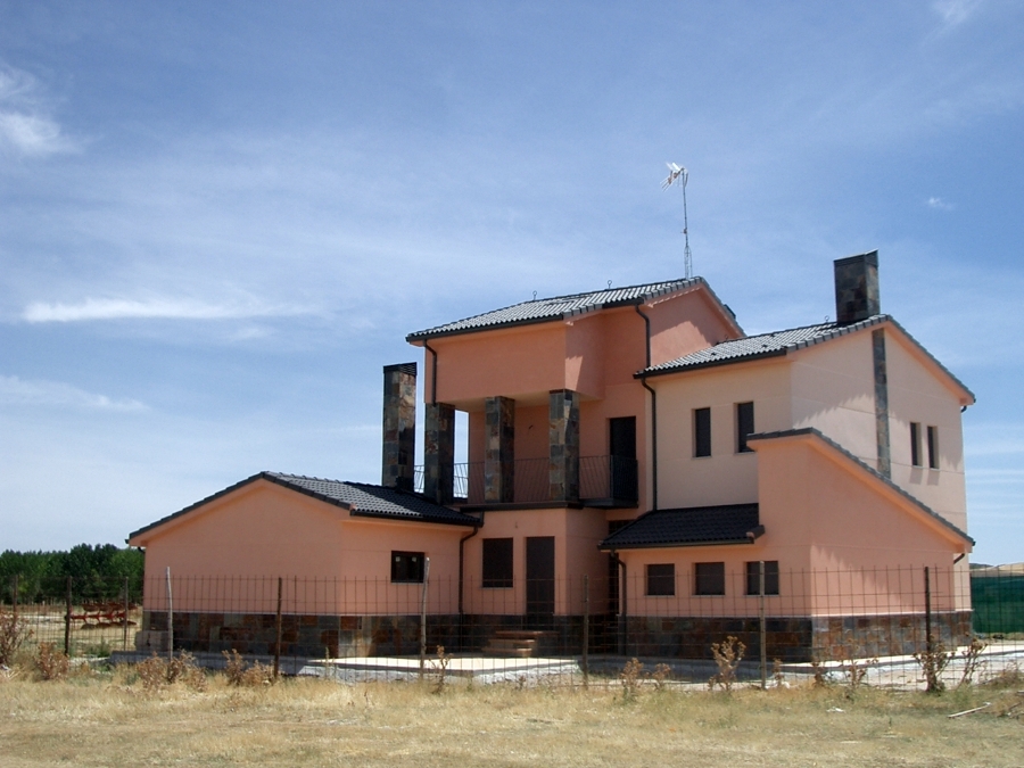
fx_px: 1213
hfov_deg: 45.8
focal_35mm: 41
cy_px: 384
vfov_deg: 35.1
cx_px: 512
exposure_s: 1/400
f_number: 4.6
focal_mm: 6.8
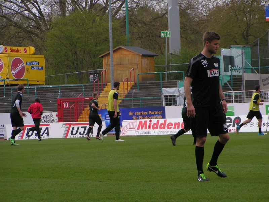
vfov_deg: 7.2
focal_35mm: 206
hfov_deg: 9.6
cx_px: 134
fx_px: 1601
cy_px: 101
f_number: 3.5
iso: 50
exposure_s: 1/640
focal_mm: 31.5
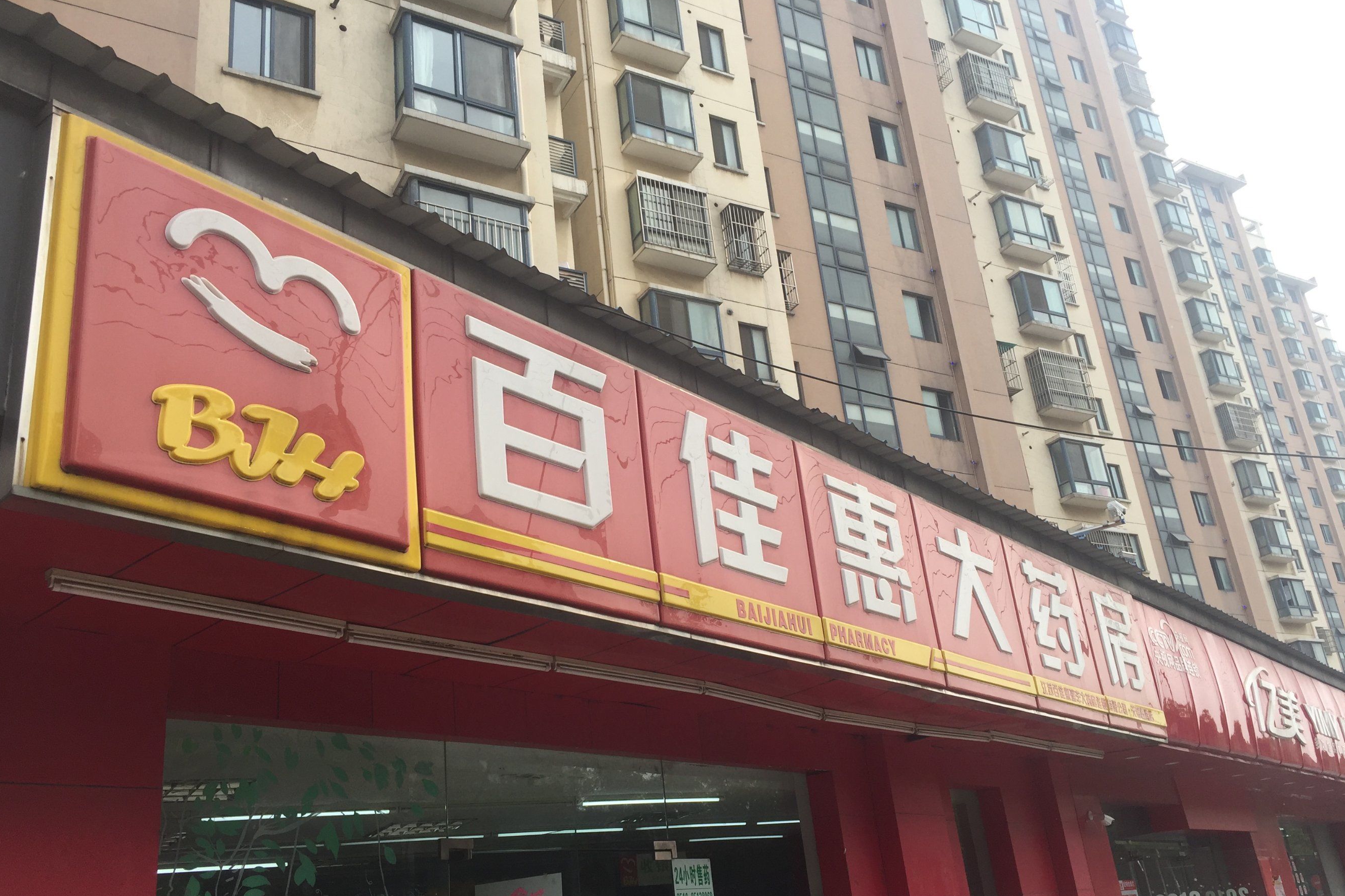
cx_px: 664
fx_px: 1158
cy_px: 506
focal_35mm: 31
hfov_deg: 60.3
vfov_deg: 42.2
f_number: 2.2
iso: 32
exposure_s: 1/714
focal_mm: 4.15
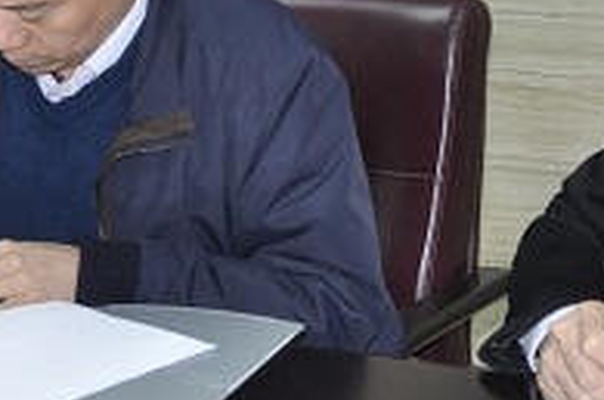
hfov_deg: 18.1
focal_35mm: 111
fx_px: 1858
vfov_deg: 12.2
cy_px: 84
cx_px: 554
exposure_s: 1/60
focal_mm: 24
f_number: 4
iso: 800
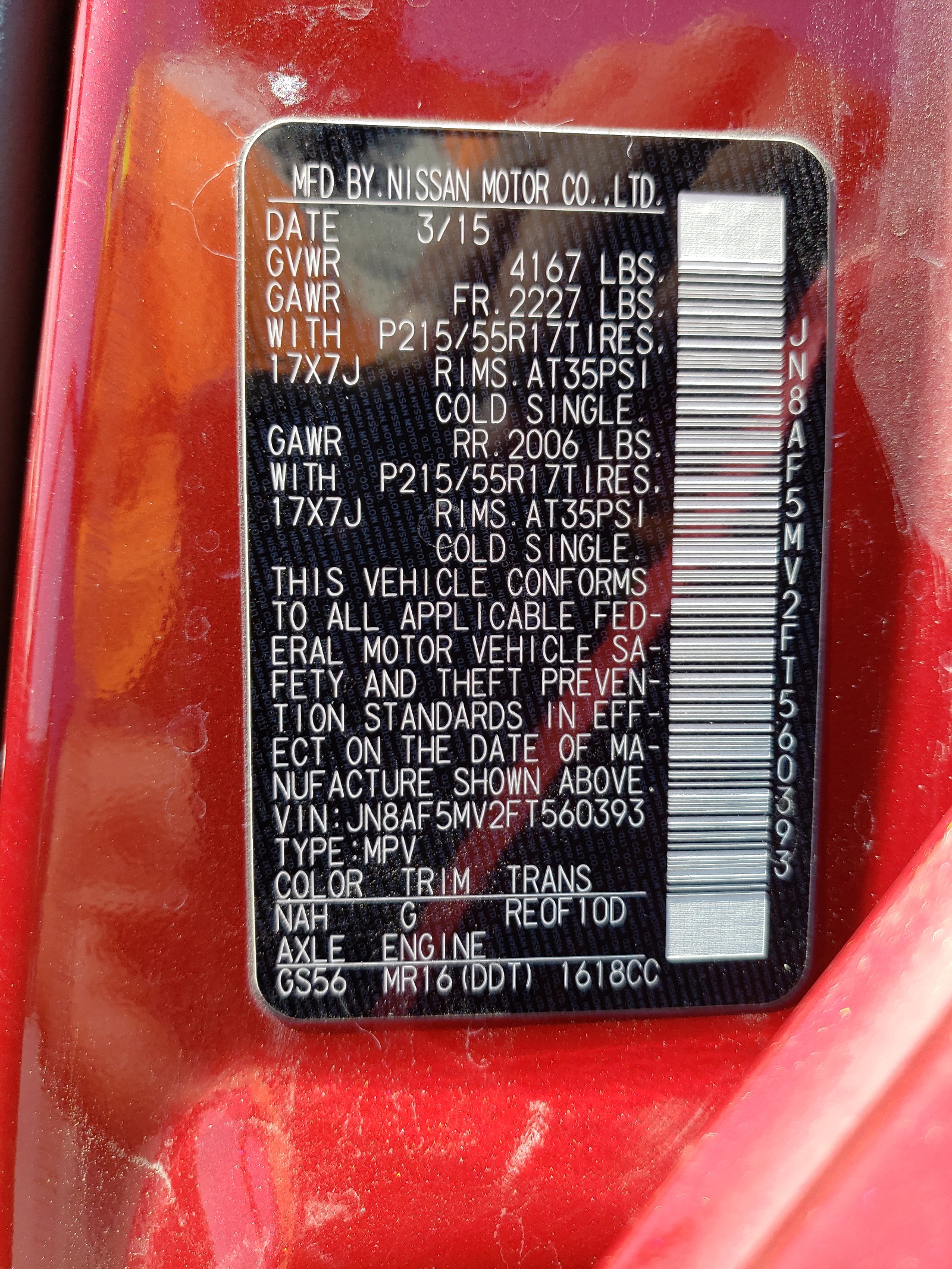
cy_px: 634
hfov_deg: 53.1
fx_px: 953
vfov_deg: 67.3
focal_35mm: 26
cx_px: 476
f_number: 1.5
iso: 50
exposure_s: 1/526
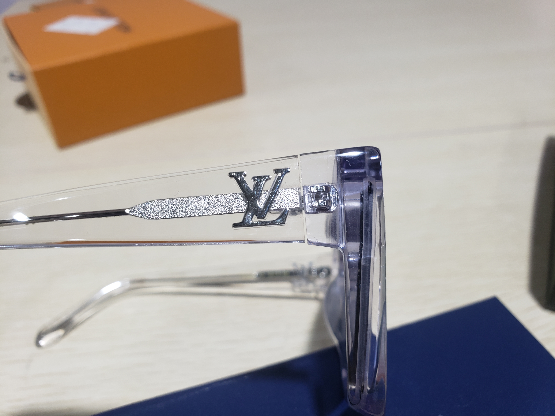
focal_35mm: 26
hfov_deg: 67.3
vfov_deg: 53.1
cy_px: 208
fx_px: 417
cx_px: 278
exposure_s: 1/50
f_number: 2.4
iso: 64
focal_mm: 4.3
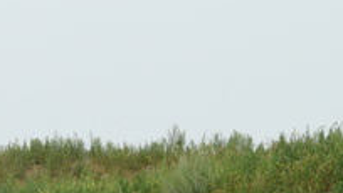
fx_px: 1556
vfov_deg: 6.9
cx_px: -121
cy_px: 344
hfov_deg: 12.2
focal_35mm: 171
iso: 800
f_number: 6.3
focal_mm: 28
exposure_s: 1/1600
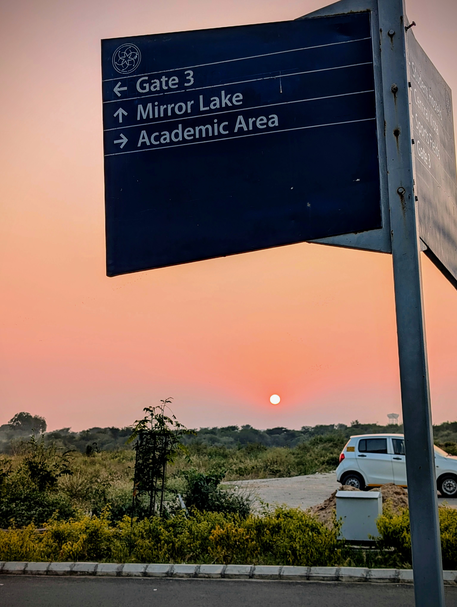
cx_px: 228
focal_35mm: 49
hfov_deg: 29.7
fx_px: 860
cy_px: 304
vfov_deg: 38.9
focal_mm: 6.9
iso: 22
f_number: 1.68
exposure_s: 1/188
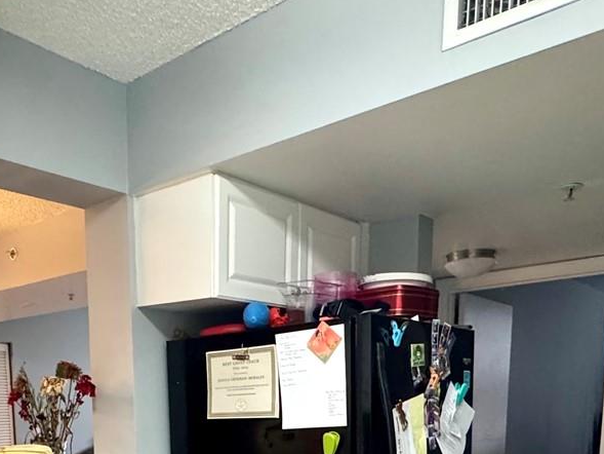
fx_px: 663
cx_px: 200
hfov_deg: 48.1
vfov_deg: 33.1
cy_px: 497
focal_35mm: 38
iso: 640
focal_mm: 2.22
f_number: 2.2
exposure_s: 1/60
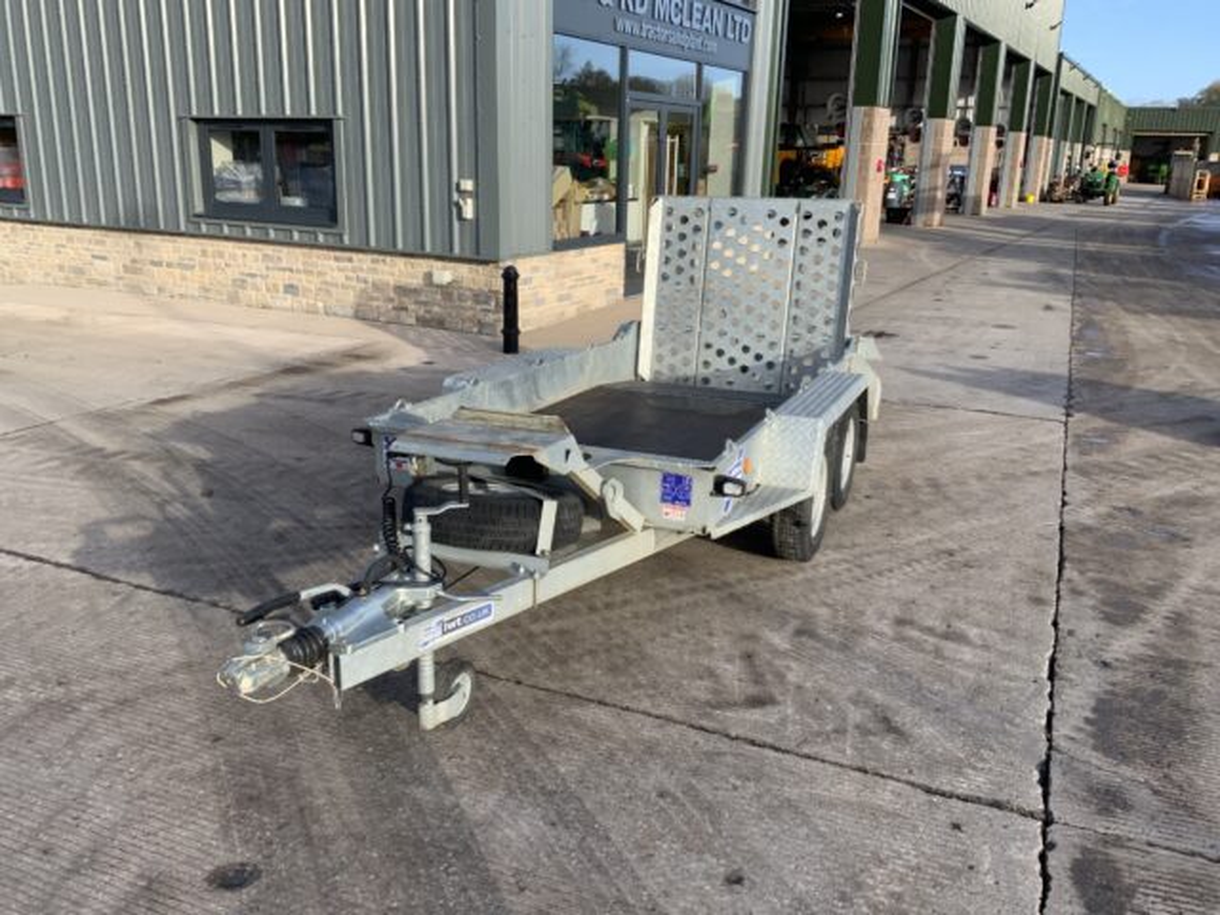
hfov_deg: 61.7
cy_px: 458
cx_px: 610
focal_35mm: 29
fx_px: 1022
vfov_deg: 48.2
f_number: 1.8
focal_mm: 3
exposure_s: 1/781
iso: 16
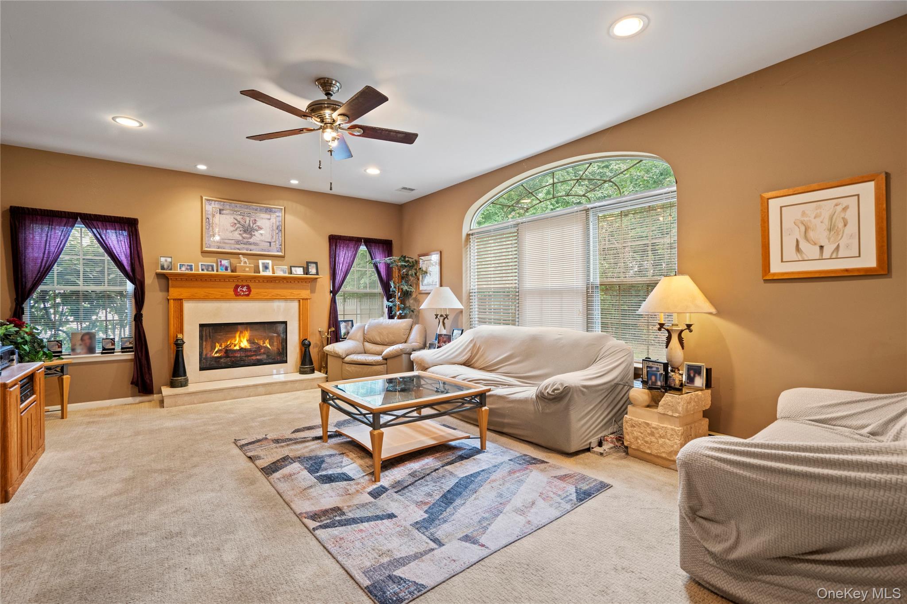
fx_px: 403
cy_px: 302
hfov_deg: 96.7
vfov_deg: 73.7
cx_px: 454
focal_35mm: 16
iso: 1250
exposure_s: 1/10
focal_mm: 16
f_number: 5.6
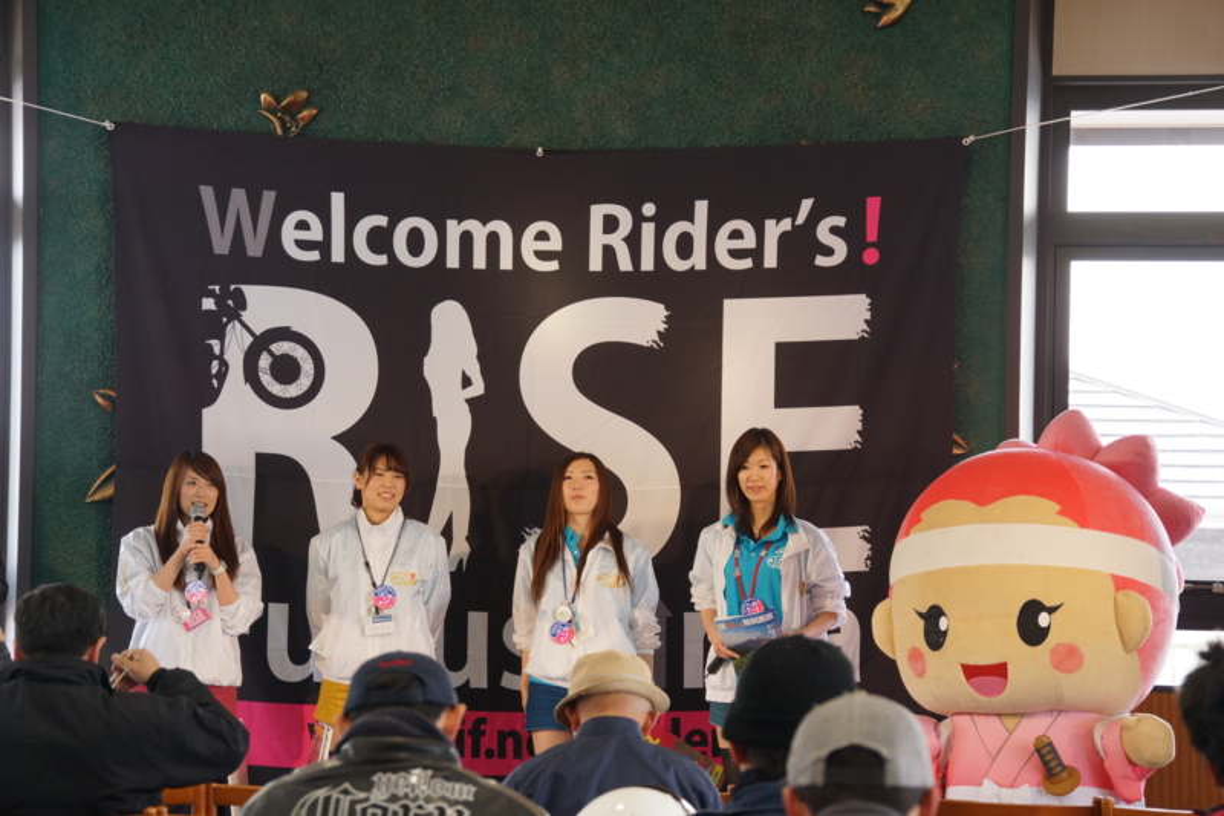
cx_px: 612
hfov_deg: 16.5
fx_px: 4215
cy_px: 408
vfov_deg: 11.1
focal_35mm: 124
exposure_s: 1/160
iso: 500
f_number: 5.6
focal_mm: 83
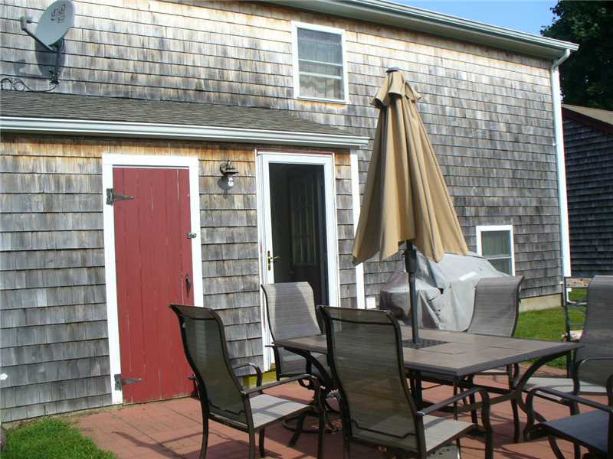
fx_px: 655
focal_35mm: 37
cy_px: 230
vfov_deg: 38.7
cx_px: 306
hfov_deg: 50.1
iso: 80
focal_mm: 6.1
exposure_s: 1/200
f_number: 5.6
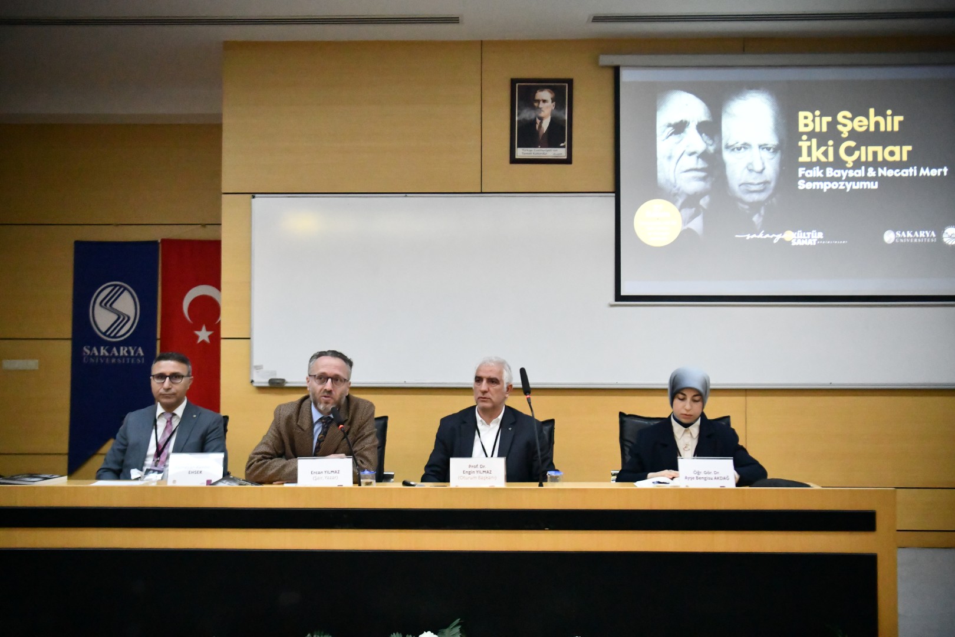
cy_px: 318
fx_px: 902
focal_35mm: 34
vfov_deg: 38.9
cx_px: 478
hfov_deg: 55.8
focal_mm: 34
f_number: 2.8
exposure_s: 1/500
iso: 20000
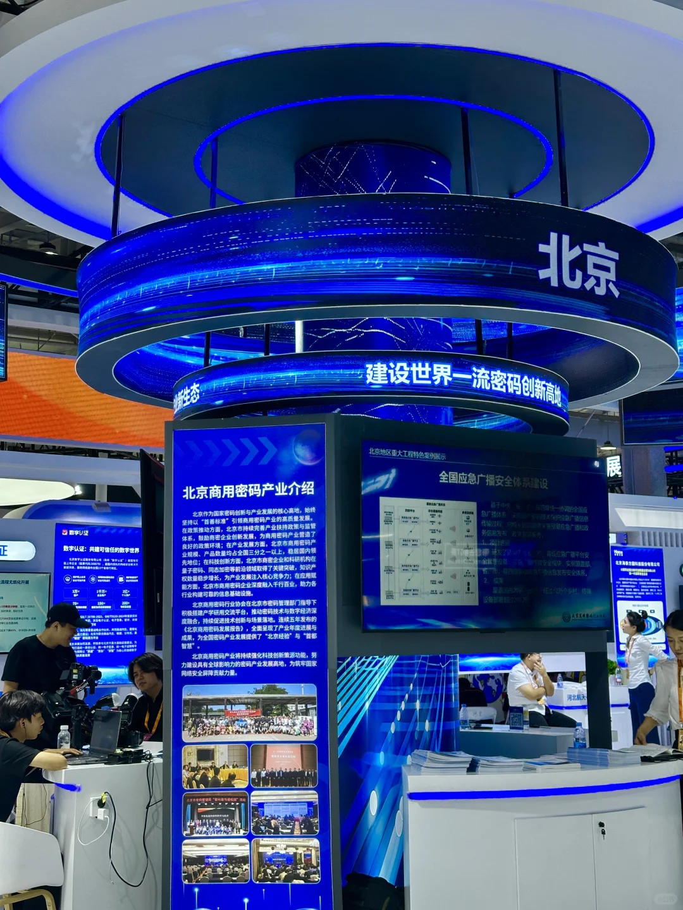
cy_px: 455
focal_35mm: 48
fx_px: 1263
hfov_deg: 30.3
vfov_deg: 39.7
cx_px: 342
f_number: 1.78
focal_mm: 6.86
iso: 64
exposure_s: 1/207
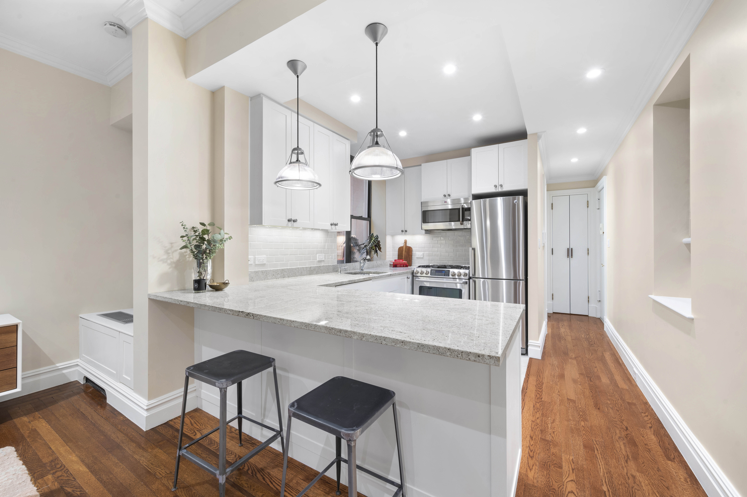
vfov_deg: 81.1
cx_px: 374
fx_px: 290
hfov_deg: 104.3
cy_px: 248
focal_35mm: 14
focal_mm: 14
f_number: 11
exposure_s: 5
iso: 400
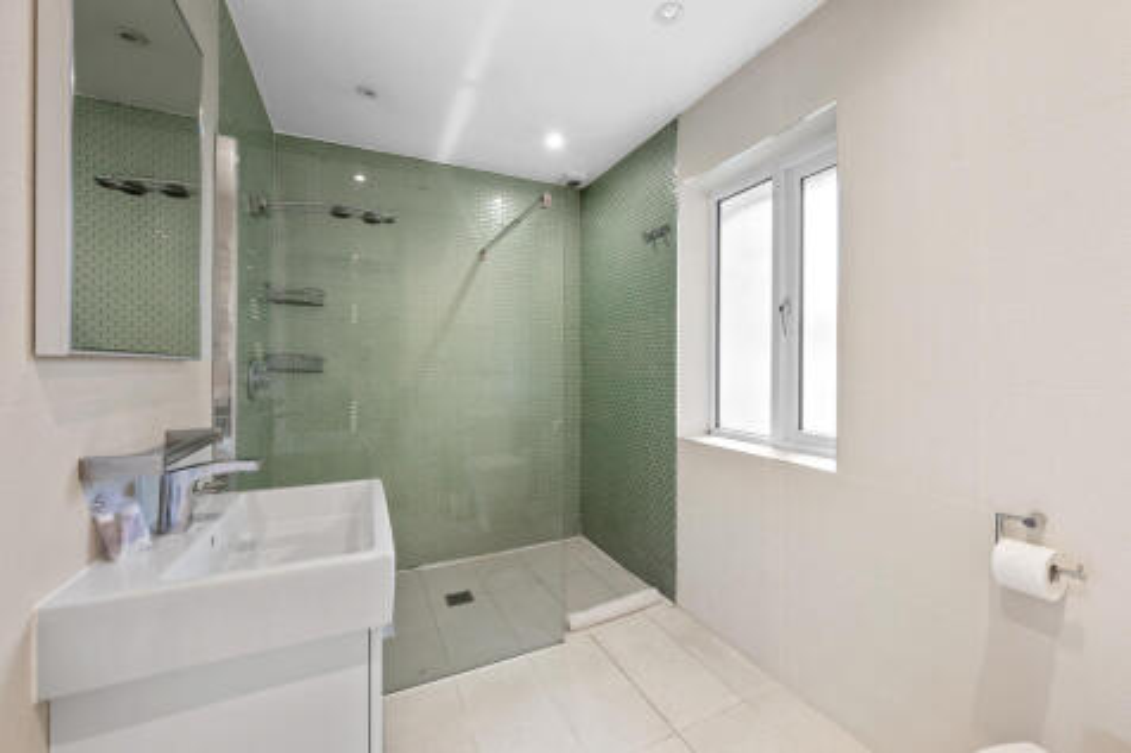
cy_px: 376
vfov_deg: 81.2
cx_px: 566
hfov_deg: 104.3
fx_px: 440
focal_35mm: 14
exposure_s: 2
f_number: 16
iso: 200
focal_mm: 14
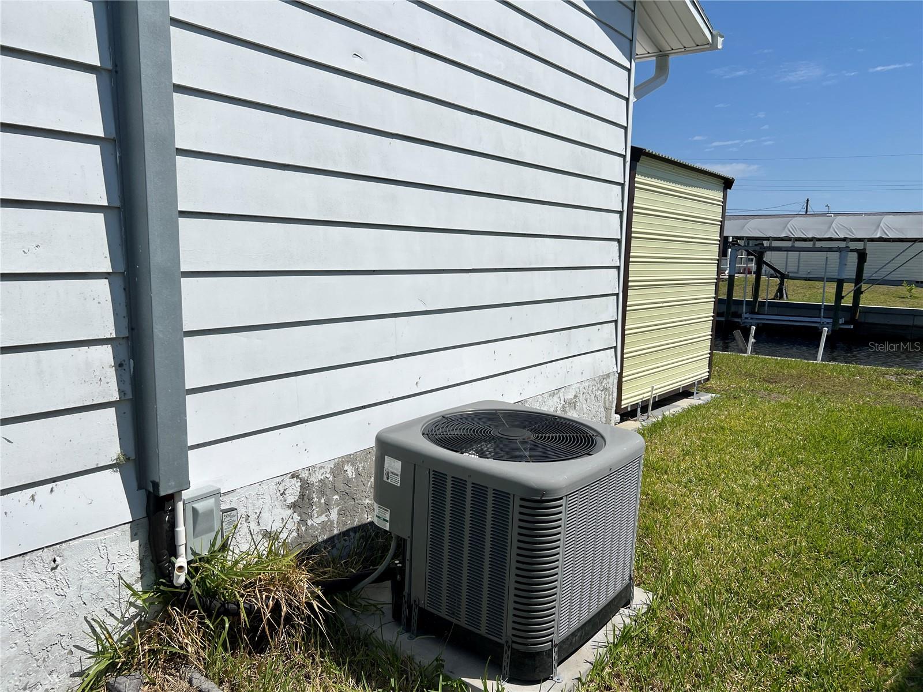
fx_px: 693
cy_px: 346
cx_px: 462
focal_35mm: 26
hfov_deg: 67.3
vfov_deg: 53.1
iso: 50
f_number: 1.5
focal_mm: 5.7
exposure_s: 1/11364
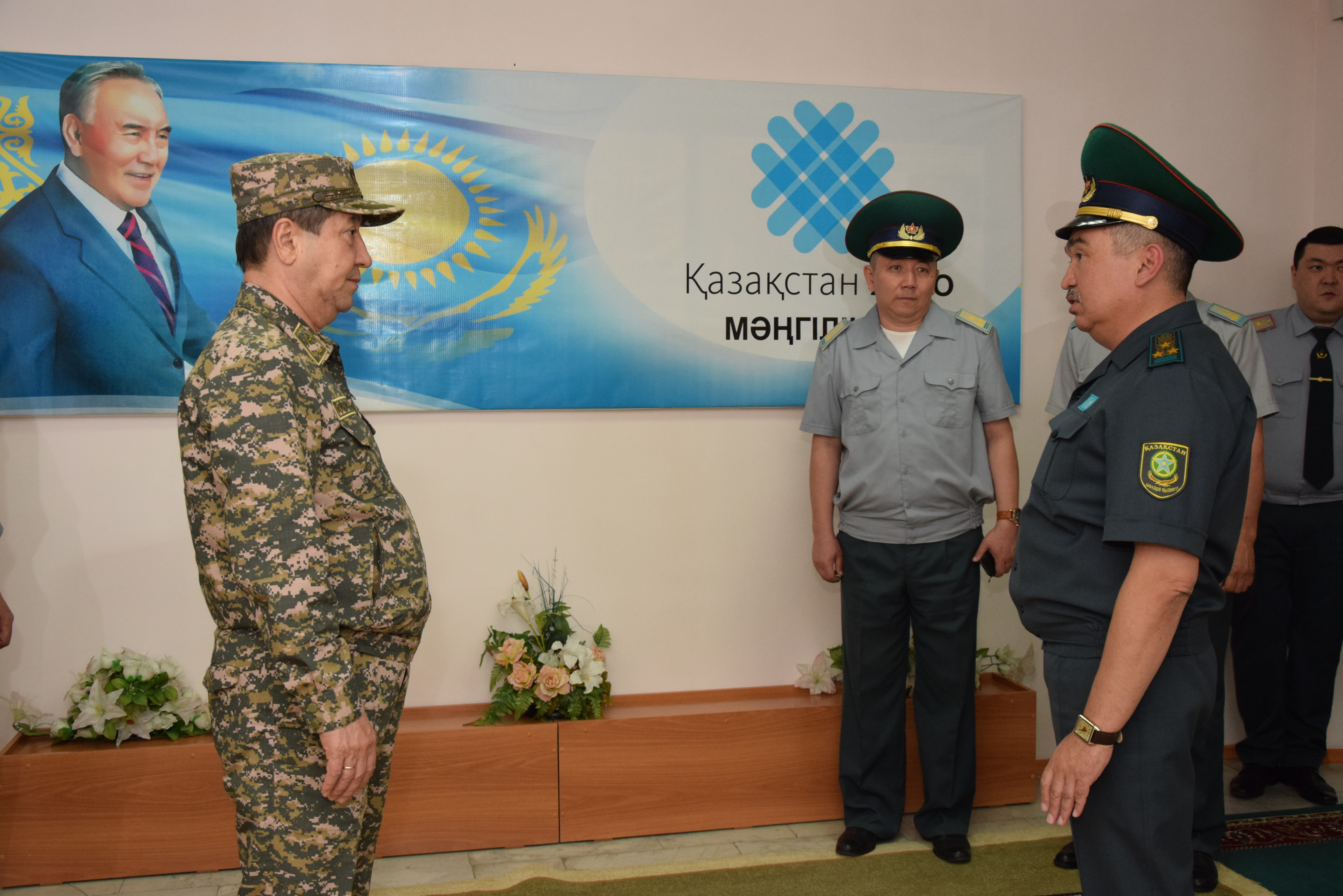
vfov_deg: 35.5
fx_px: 1399
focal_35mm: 38
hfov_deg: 51.3
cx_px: 672
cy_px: 448
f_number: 5.6
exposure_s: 1/125
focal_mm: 25
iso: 1600
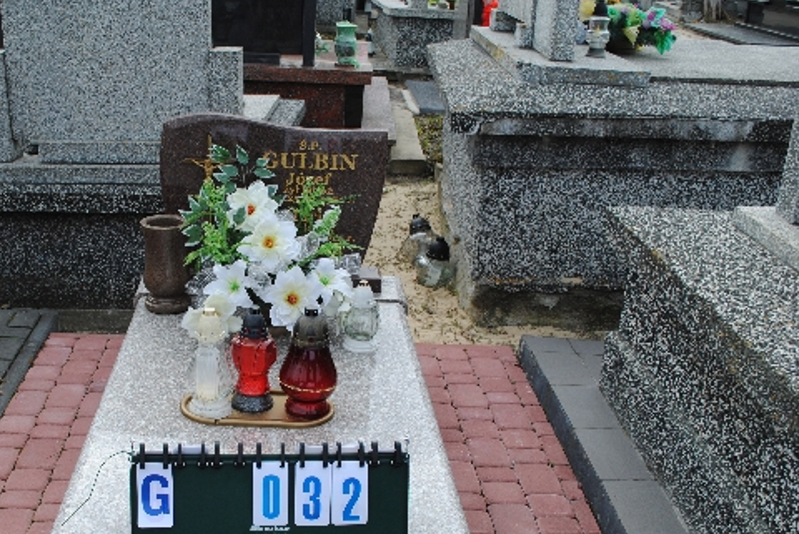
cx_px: 271
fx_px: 977
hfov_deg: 43.9
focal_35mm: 44
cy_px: 326
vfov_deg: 30.5
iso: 100
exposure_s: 1/200
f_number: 7.1
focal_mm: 22
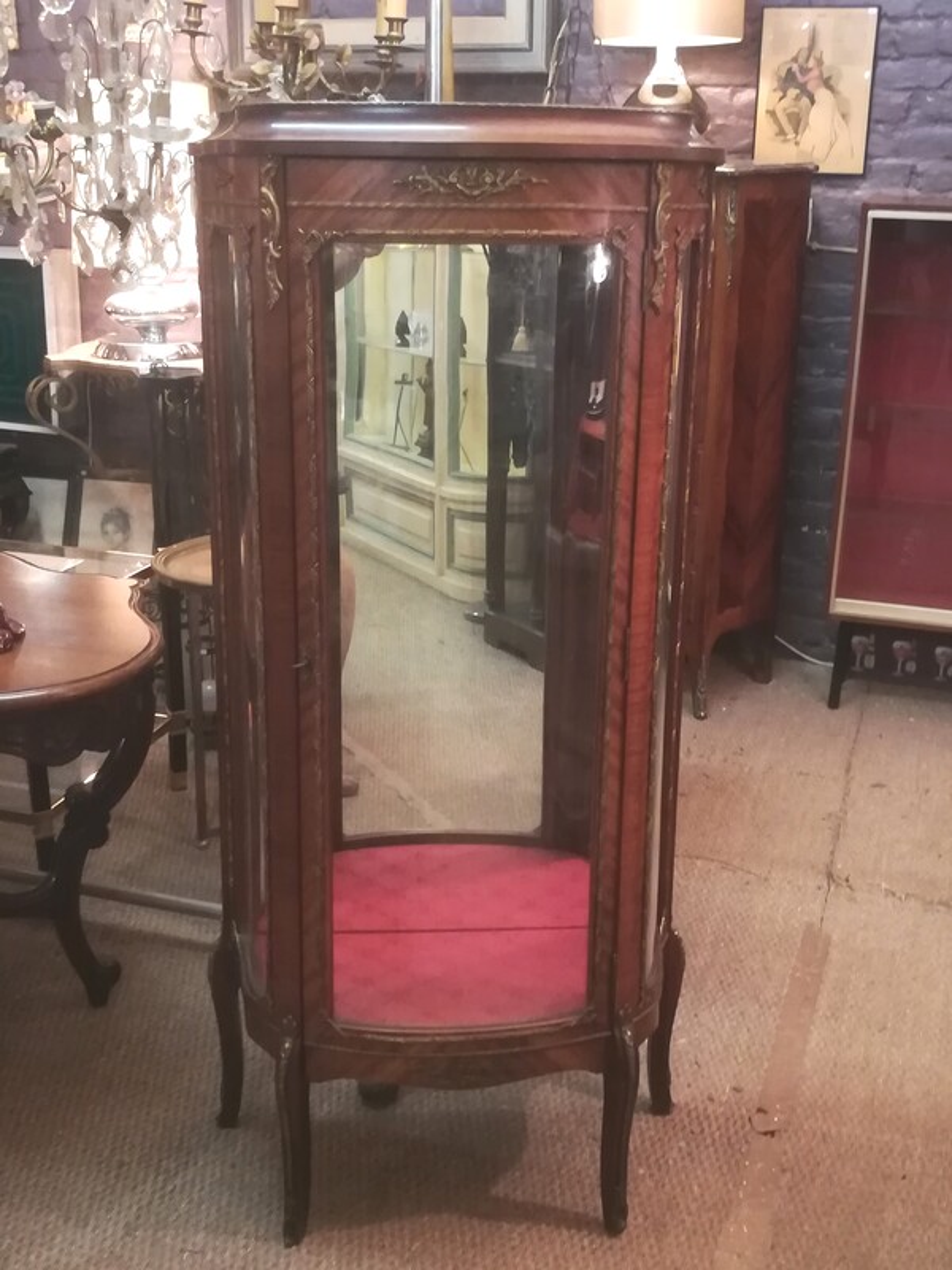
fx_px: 1357
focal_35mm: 37
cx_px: 476
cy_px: 635
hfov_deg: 38.7
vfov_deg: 50.1
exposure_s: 1/14.3
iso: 500
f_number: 2.2
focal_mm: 3.83
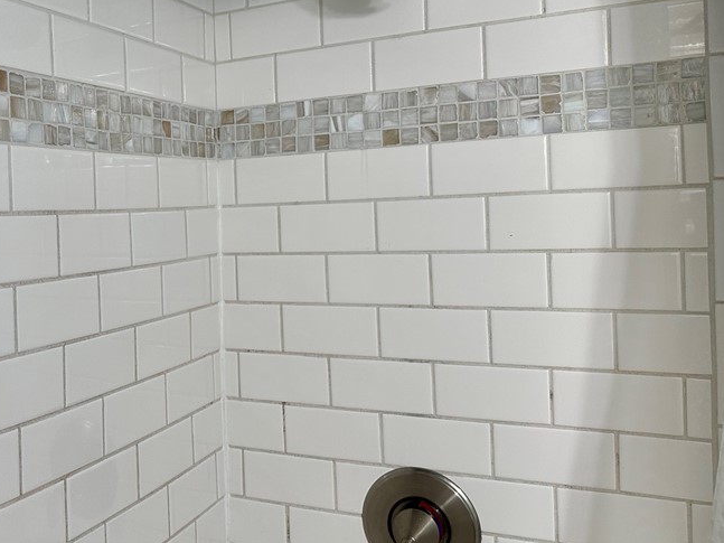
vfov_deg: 37.6
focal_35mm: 38
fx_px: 795
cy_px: 222
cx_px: 180
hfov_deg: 47.2
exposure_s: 1/120
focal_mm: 6.86
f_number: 1.78
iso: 160
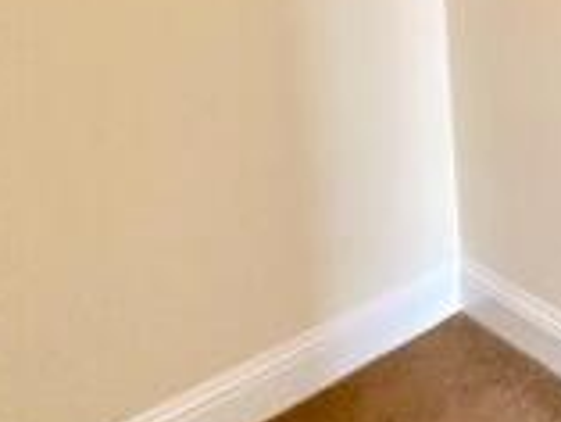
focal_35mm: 52
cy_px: -127
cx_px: 881
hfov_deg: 25.5
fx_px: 843
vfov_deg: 24.5
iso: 200
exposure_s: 1/100
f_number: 2.2
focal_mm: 2.22
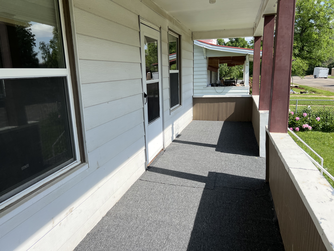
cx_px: 167
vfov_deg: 53.1
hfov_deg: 67.3
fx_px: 251
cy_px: 126
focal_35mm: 26
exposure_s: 1/2632
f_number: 1.5
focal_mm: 5.7
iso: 50
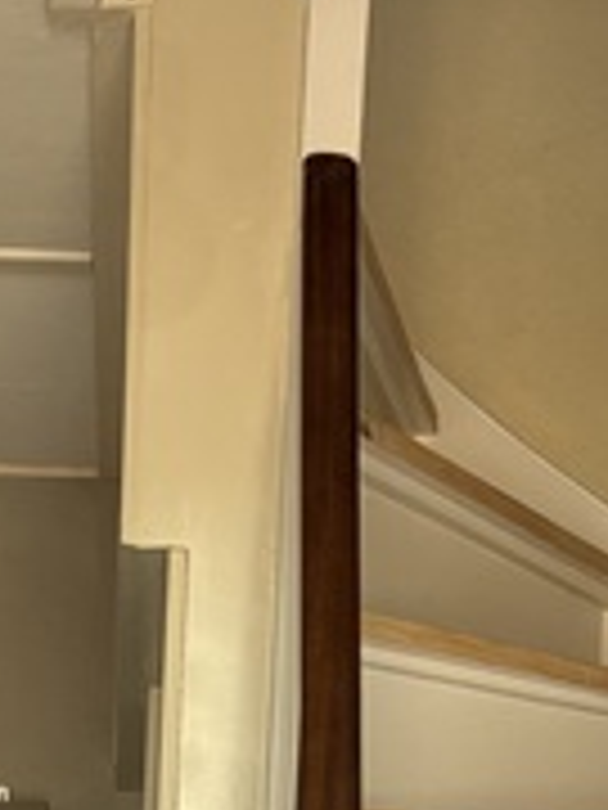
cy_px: 1485
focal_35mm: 111
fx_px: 2599
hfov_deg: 13.1
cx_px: -27
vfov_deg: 15.2
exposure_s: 1/81
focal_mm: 5.96
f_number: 1.6
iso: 125
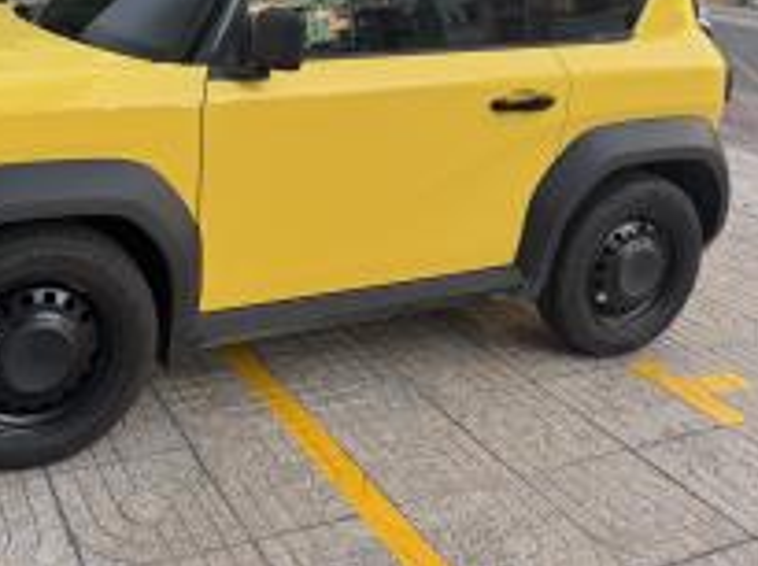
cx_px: 207
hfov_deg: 44.6
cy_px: 92
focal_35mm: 41
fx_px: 896
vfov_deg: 33.7
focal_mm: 6.76
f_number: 1.78
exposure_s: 1/436
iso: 80
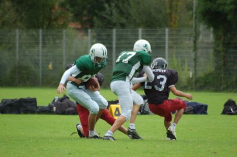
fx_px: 2956
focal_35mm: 450
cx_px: 118
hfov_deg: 4.6
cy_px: 78
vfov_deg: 3.0
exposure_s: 1/500
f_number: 5.6
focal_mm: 300
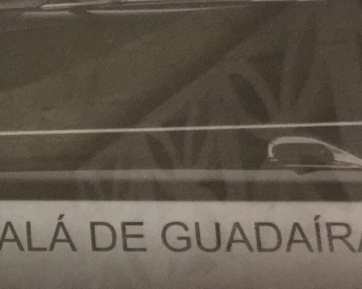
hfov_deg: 15.9
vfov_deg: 14.9
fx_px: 1103
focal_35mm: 103
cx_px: -282
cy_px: 185
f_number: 2.2
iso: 160
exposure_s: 1/4
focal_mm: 4.15
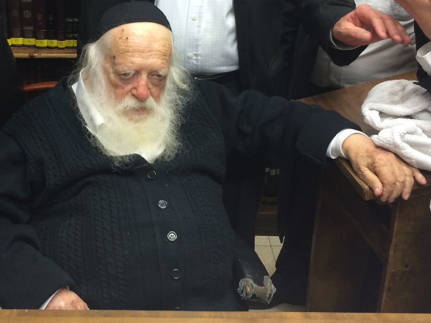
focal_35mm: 52
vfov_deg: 27.9
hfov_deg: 36.3
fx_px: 647
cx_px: 131
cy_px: 107
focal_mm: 4.12
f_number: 2.2
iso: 50
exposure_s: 1/30
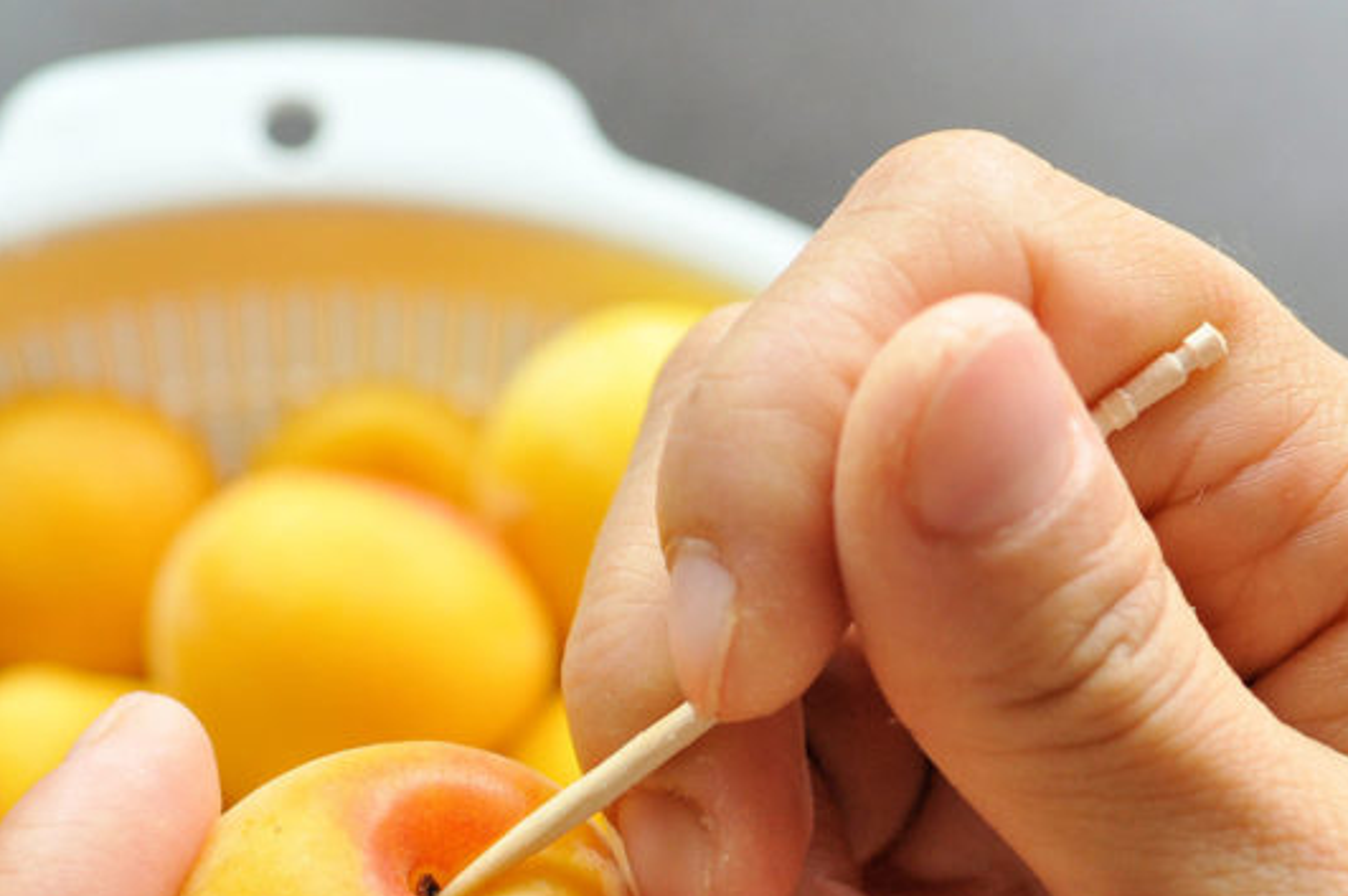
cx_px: 688
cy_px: 840
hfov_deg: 25.1
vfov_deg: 16.6
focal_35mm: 81
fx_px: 3030
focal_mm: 28
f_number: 5
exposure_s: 1/100
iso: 640
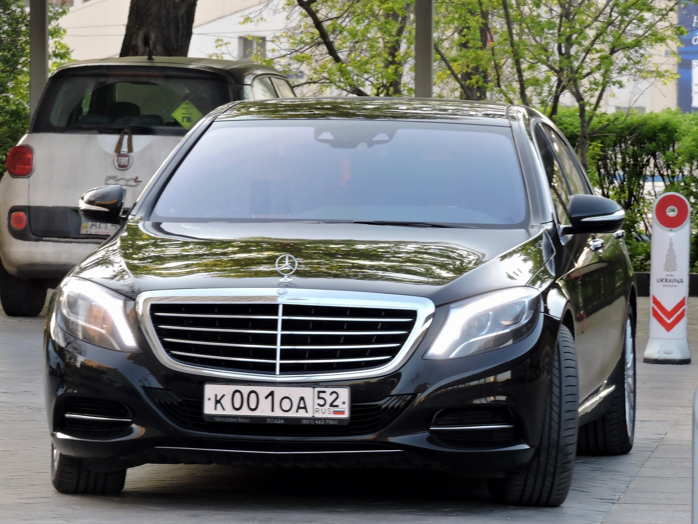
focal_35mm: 220
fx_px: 4436
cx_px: 349
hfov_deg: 9.0
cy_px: 262
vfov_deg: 6.8
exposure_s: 1/60
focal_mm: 39.4
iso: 250
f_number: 5.3
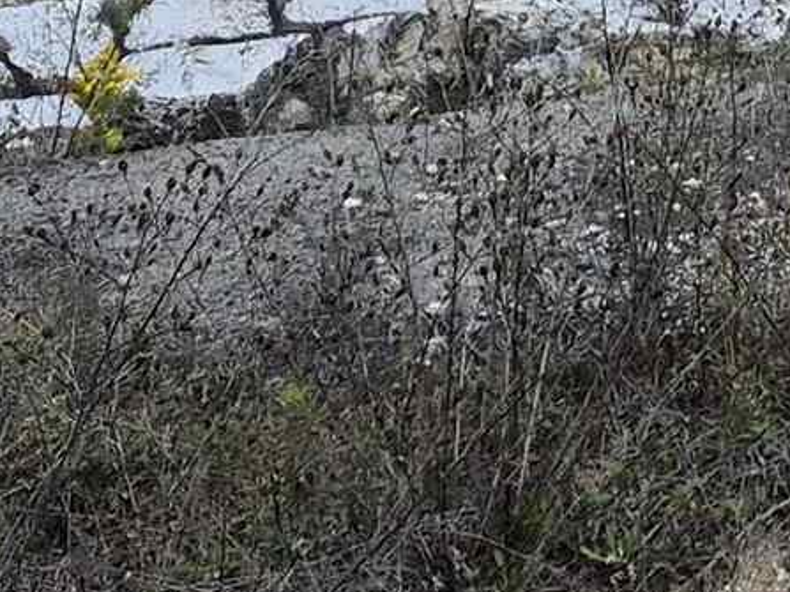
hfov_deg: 10.5
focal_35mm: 158
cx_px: 1965
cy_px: -1304
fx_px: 3605
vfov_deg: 7.9
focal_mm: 5.4
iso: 25
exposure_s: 1/1756
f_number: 1.8
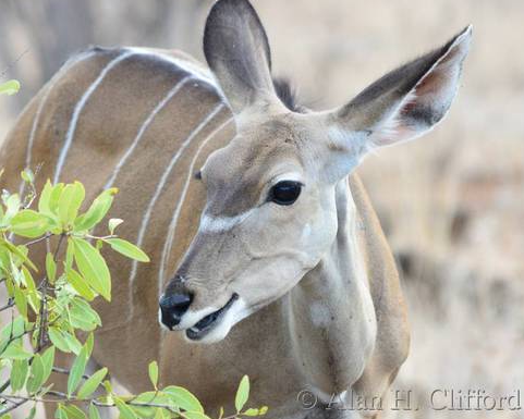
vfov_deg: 1.9
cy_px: 174
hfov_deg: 2.4
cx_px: 170
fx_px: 12688
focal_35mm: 818
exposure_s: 1/400
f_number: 5.6
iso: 1000
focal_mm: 400
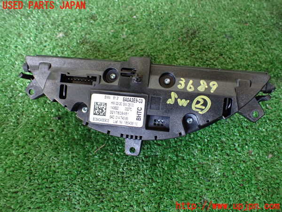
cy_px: 106
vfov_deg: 46.8
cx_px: 141
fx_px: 244
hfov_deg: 60.0
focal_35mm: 30
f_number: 2.3
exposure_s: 1/125
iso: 640
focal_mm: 5.4
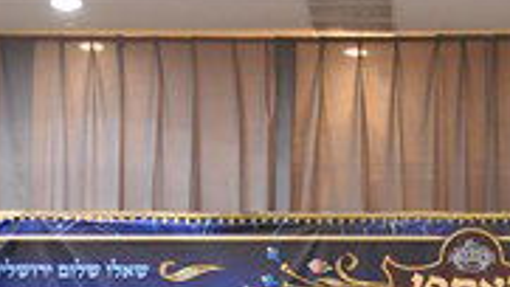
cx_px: 428
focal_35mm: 236
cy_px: 505
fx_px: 3193
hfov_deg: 9.1
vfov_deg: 5.1
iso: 1250
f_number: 4.5
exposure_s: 1/50
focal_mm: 34
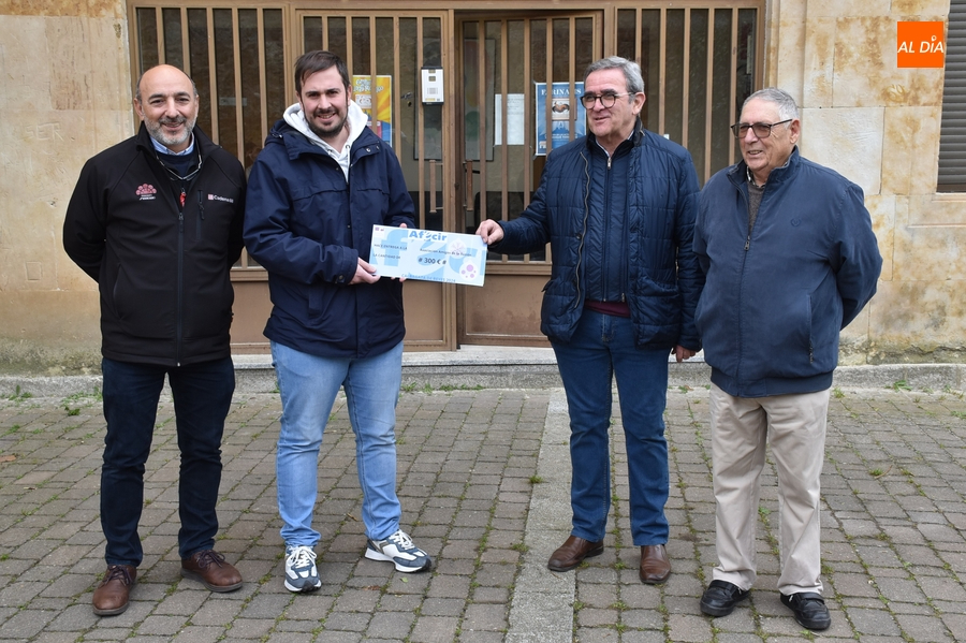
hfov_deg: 48.0
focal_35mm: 40
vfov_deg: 33.0
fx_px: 1086
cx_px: 483
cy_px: 322
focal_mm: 27
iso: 400
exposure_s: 1/200
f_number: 7.1
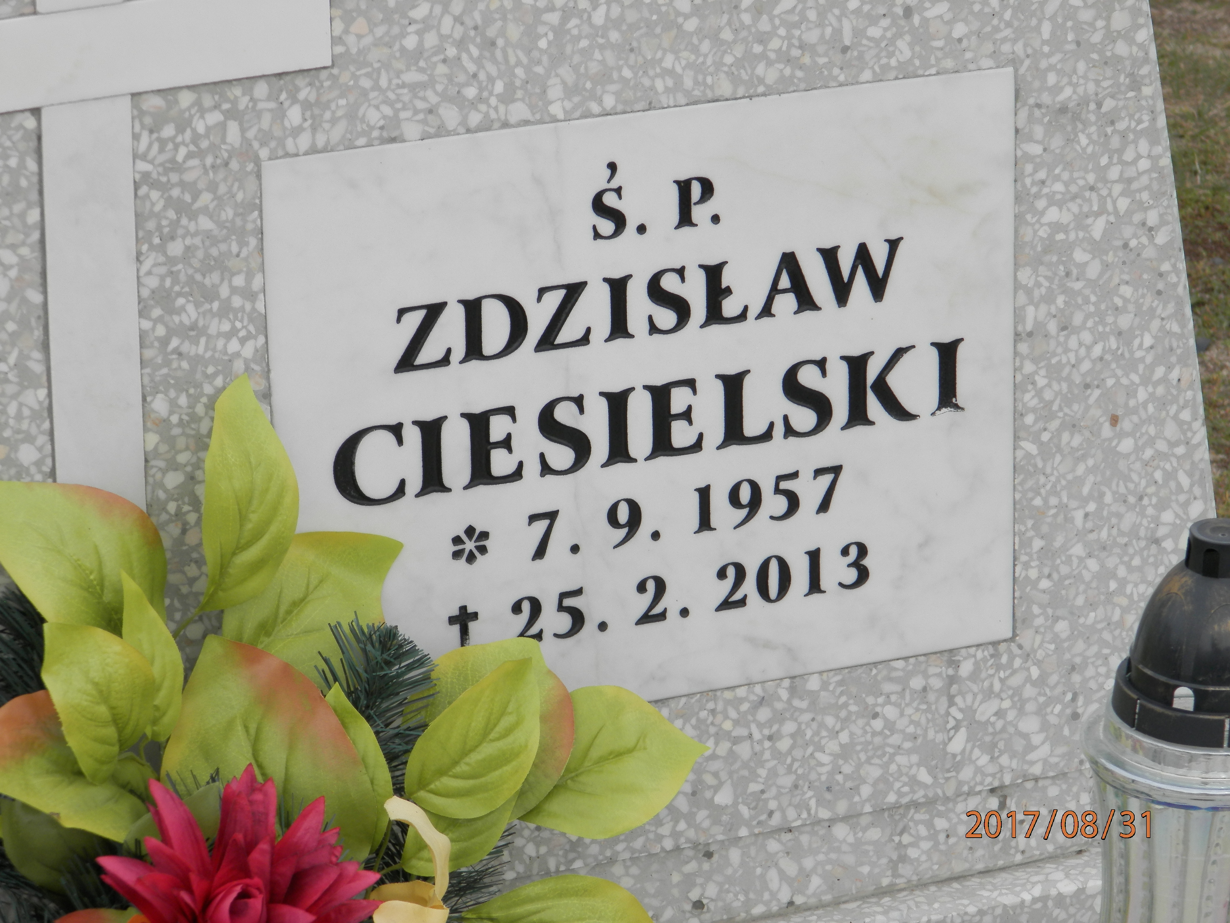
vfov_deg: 9.7
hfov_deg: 12.9
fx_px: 5437
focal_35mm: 153
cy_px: 462
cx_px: 615
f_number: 4.9
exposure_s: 1/400
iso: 80
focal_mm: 27.4
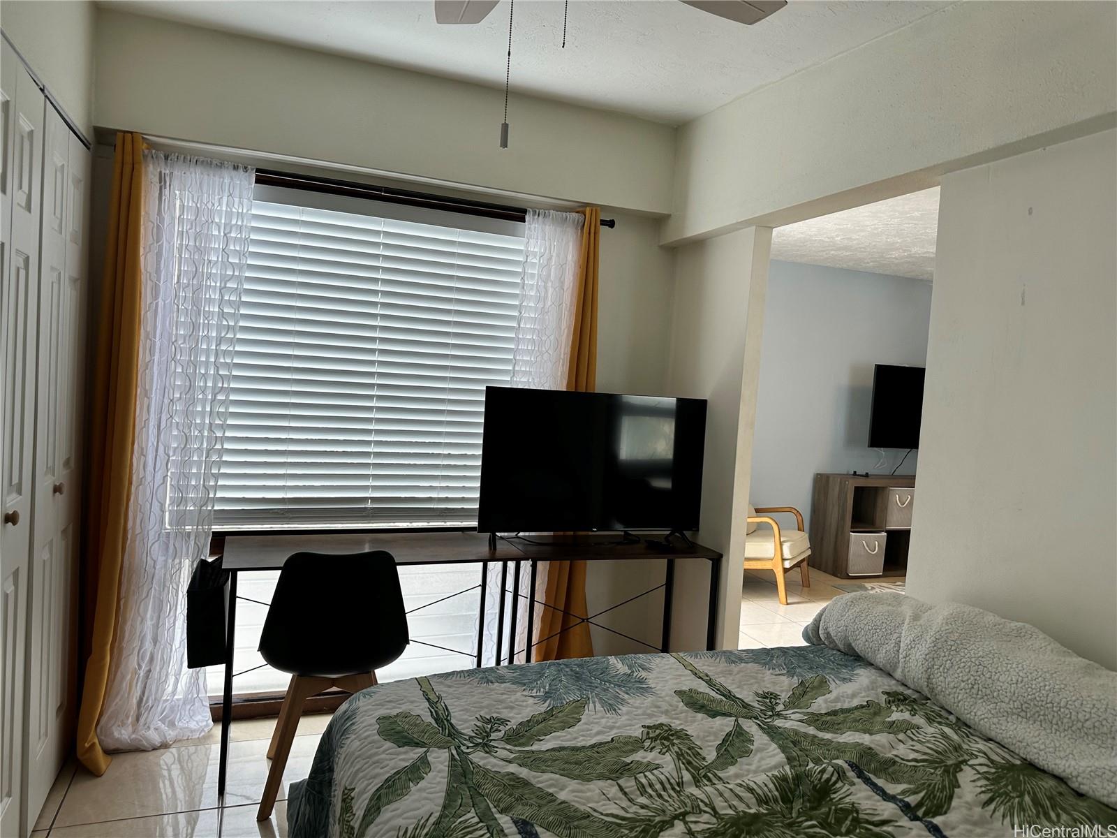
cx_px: 558
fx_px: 774
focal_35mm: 24
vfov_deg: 56.8
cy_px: 419
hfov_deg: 71.6
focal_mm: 6.86
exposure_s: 1/120
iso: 64
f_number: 1.78
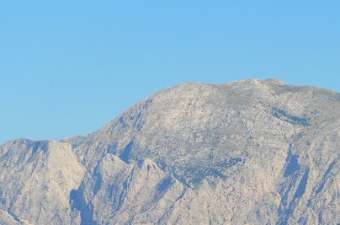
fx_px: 2449
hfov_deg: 7.9
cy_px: 148
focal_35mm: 260
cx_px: 337
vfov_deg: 5.3
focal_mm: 70
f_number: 5.6
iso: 1600
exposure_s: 1/8000
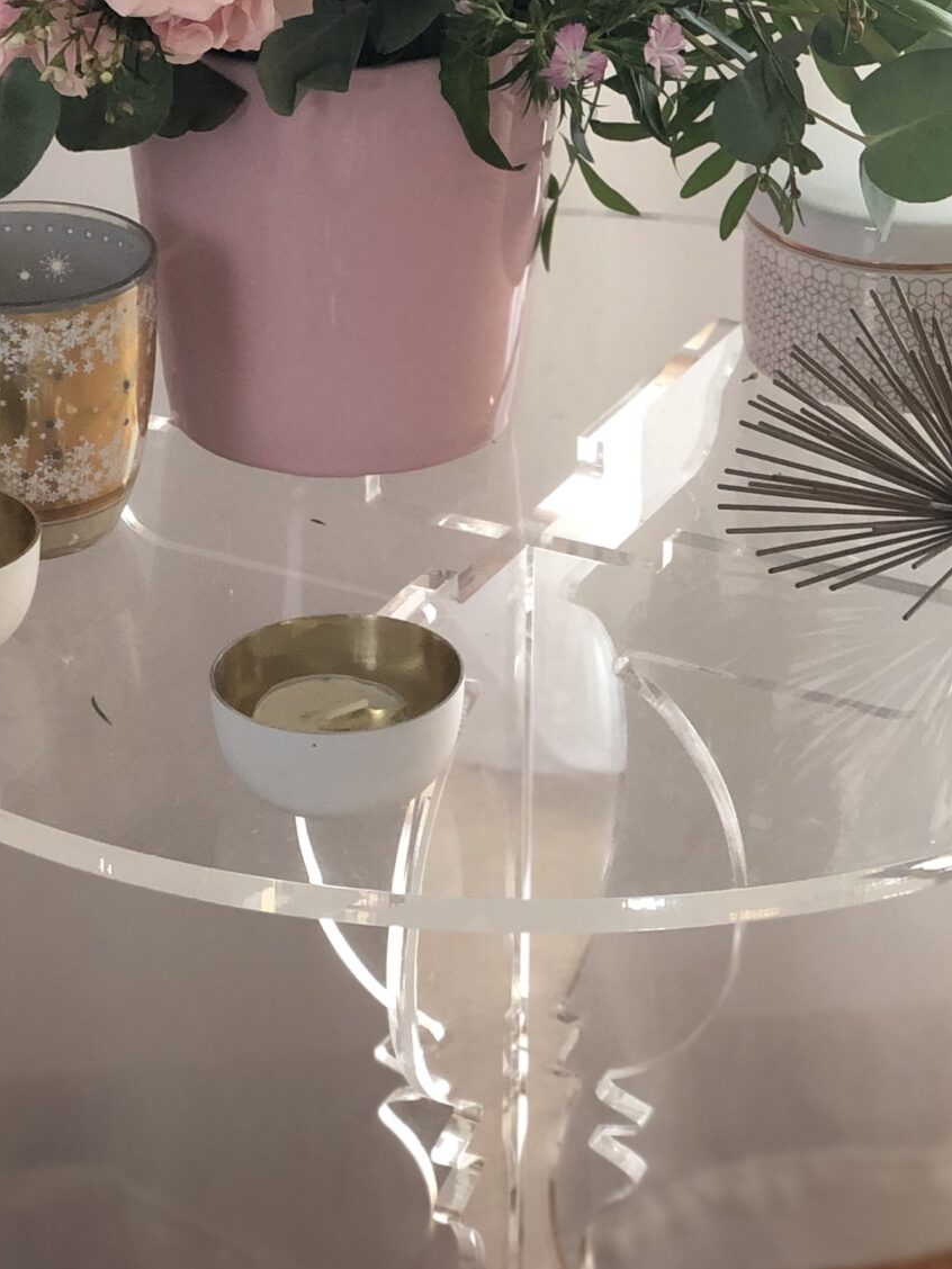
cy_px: -145
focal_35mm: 118
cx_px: 467
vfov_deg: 16.2
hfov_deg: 12.6
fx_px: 4327
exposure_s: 1/33
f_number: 2.4
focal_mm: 6
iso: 125
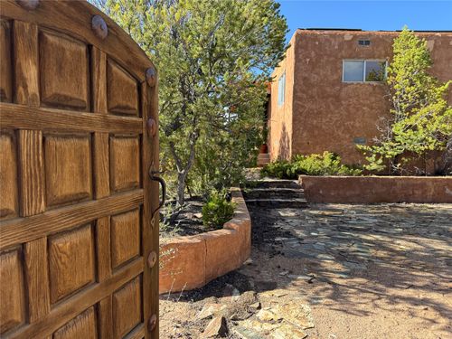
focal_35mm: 24
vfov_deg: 56.8
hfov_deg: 71.6
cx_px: 226
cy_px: 170
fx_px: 313
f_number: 1.78
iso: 80
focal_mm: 6.76
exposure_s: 1/621
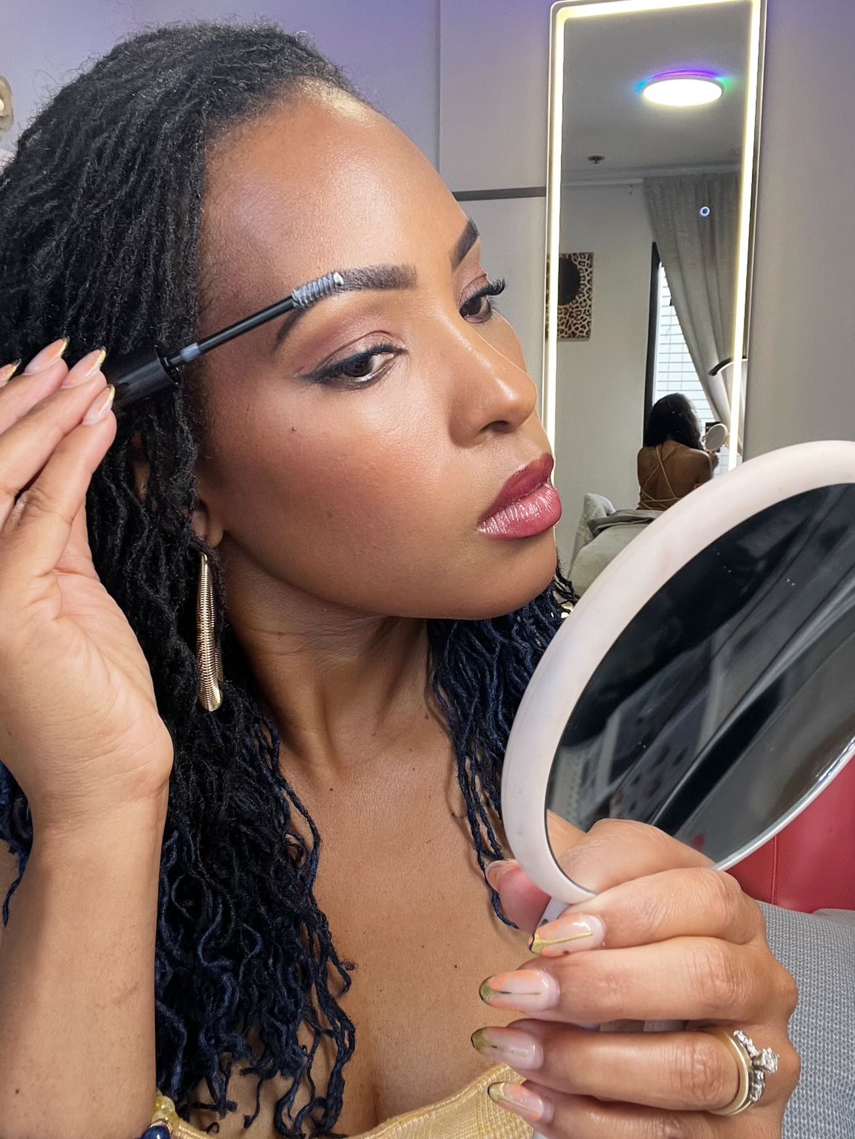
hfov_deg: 46.8
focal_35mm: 30
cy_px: 570
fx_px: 988
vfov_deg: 60.0
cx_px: 428
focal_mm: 2.71
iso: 125
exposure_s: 1/60
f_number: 2.2
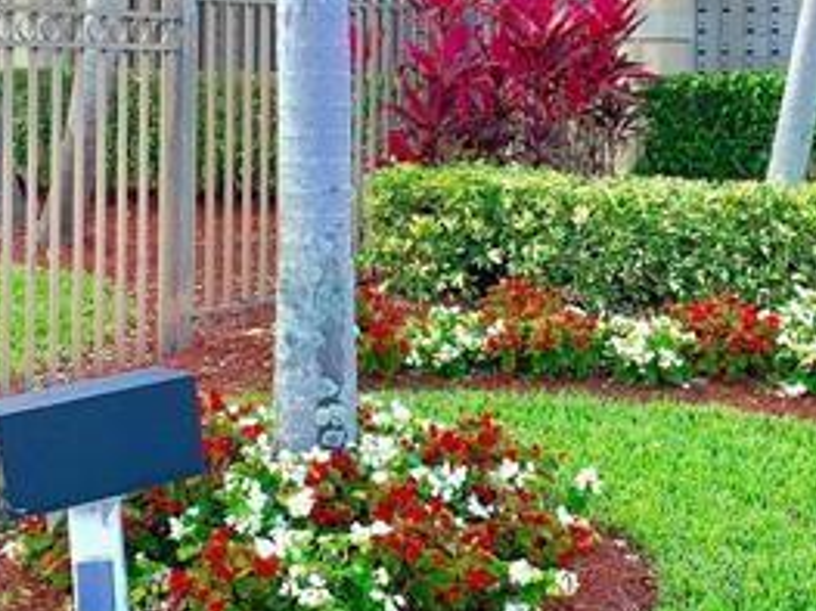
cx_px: 400
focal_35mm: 79
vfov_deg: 18.4
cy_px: 84
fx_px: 1861
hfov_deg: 24.7
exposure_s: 1/200
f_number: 1.8
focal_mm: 4.25
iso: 25
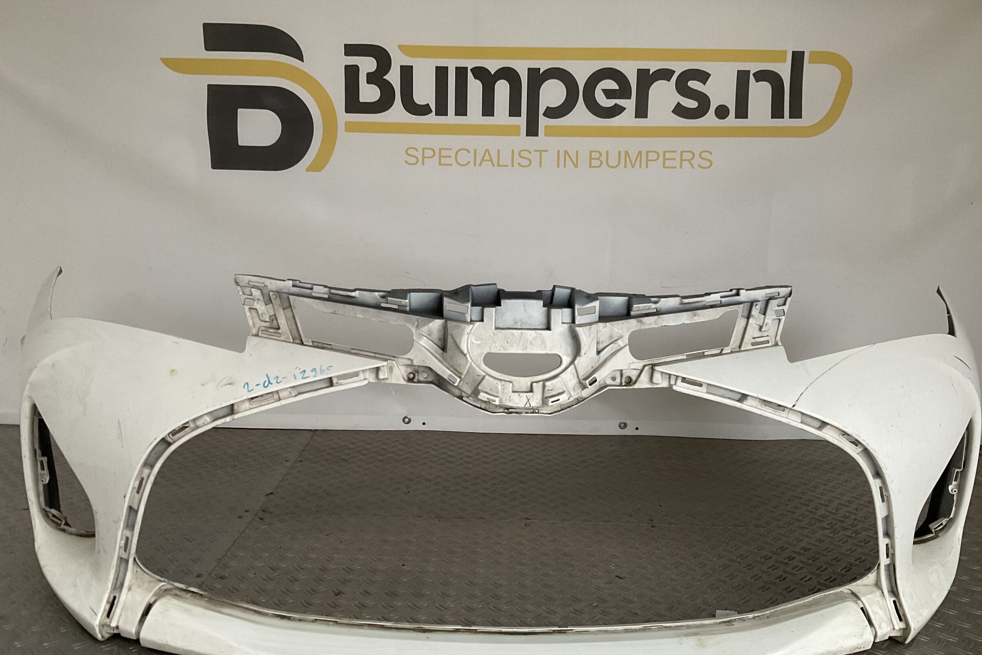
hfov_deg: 60.3
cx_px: 491
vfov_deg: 42.3
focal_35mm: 31
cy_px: 366
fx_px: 846
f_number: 1.8
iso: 100
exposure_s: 1/60
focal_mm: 3
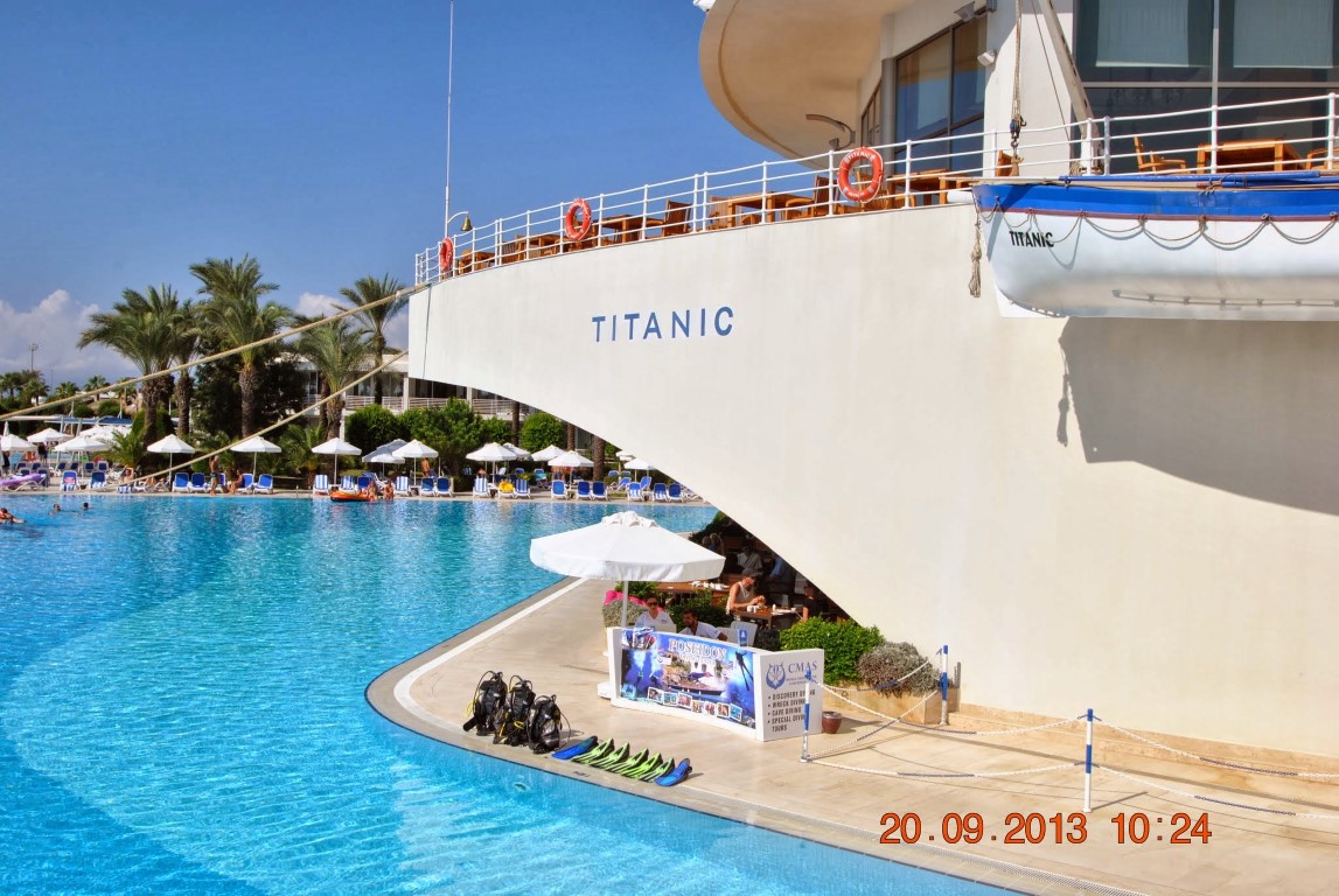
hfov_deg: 53.1
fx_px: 1341
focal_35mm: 36
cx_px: 670
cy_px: 448
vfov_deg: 37.0
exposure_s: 1/320
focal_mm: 24
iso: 100
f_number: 9
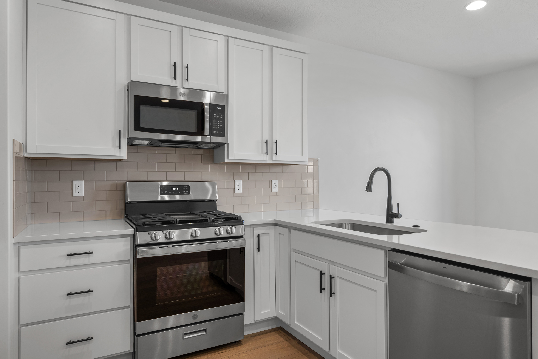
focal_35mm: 22
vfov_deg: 58.4
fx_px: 321
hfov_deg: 79.9
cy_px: 180
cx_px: 269
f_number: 8
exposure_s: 1/8
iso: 500
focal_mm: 21.5
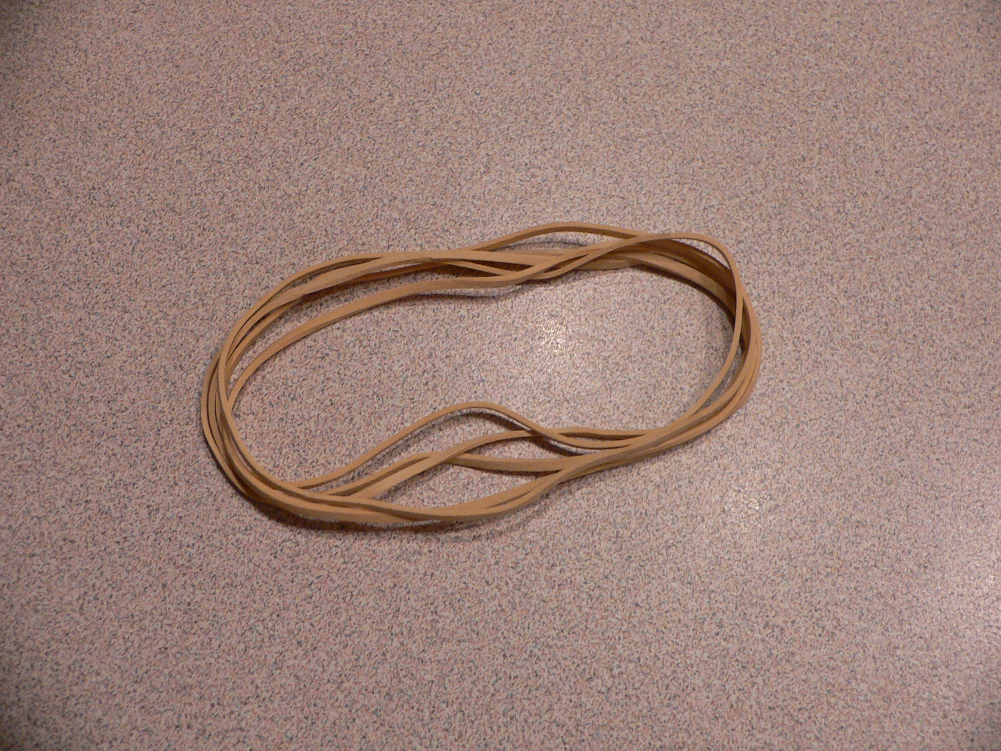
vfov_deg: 40.7
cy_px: 376
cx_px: 500
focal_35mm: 35
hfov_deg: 52.6
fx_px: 1012
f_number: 2.8
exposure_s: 1/40
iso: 200
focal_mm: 4.6
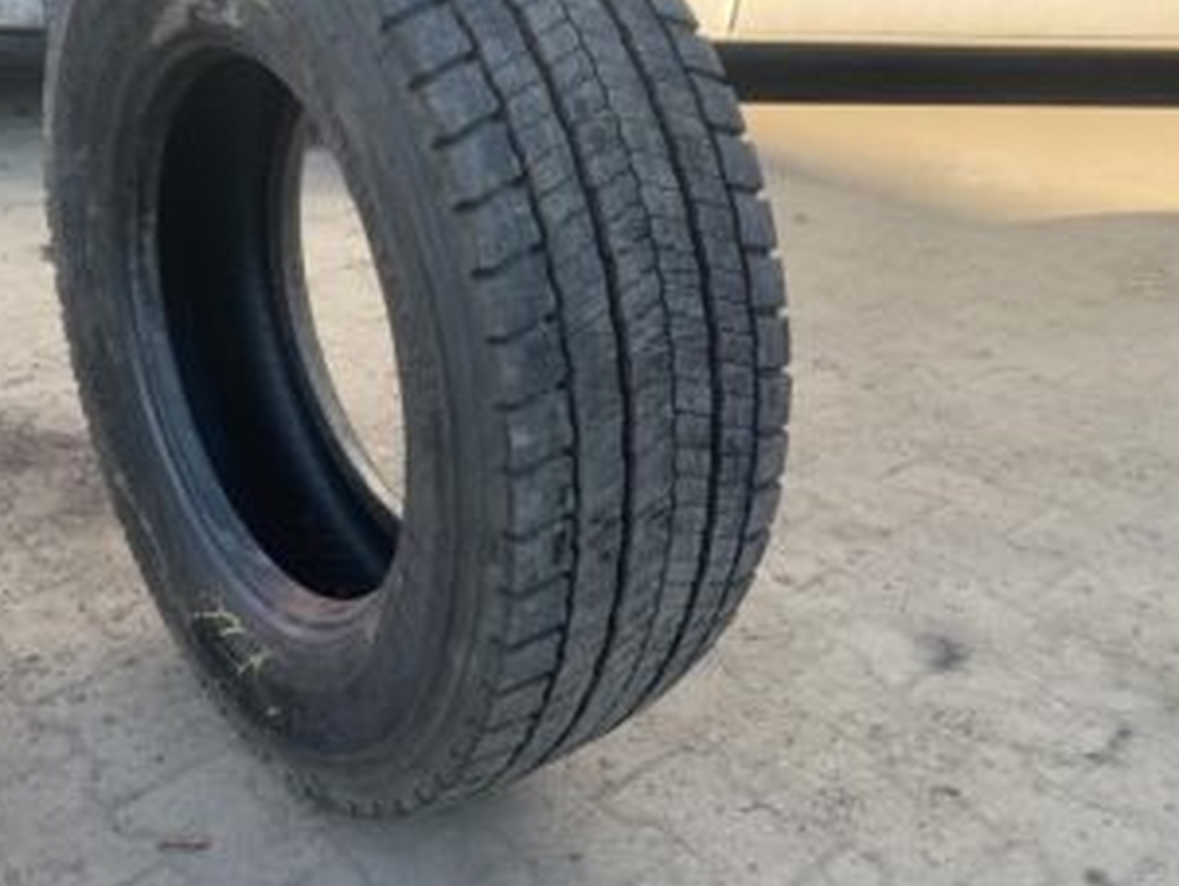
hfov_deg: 49.1
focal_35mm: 37
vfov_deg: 38.6
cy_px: 369
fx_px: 1261
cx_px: 379
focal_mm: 4.25
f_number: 1.8
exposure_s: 1/260
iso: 25
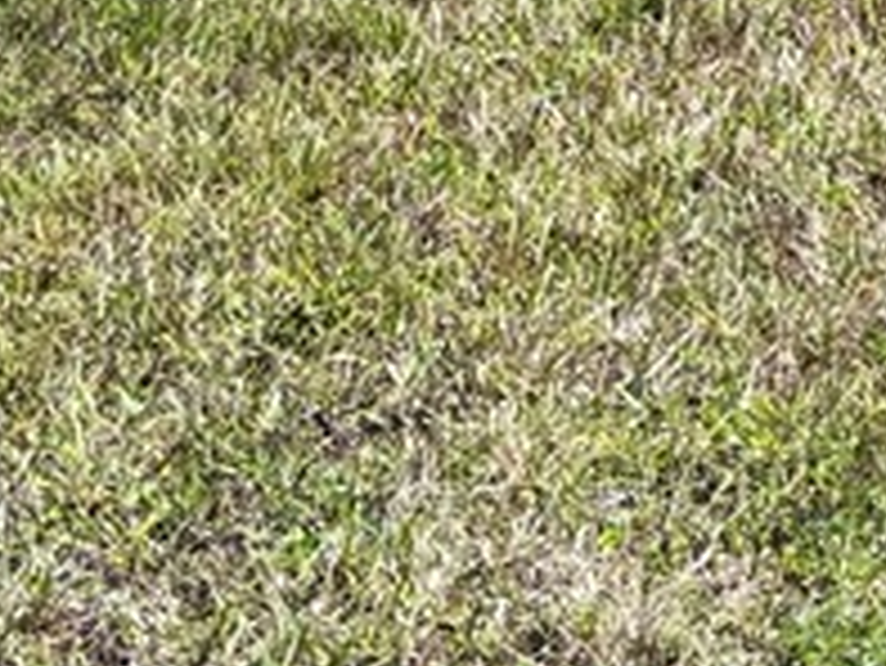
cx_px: 2028
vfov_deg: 9.9
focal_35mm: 135
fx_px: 3457
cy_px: -850
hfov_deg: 12.1
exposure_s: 1/1205
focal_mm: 5.96
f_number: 1.6
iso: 50
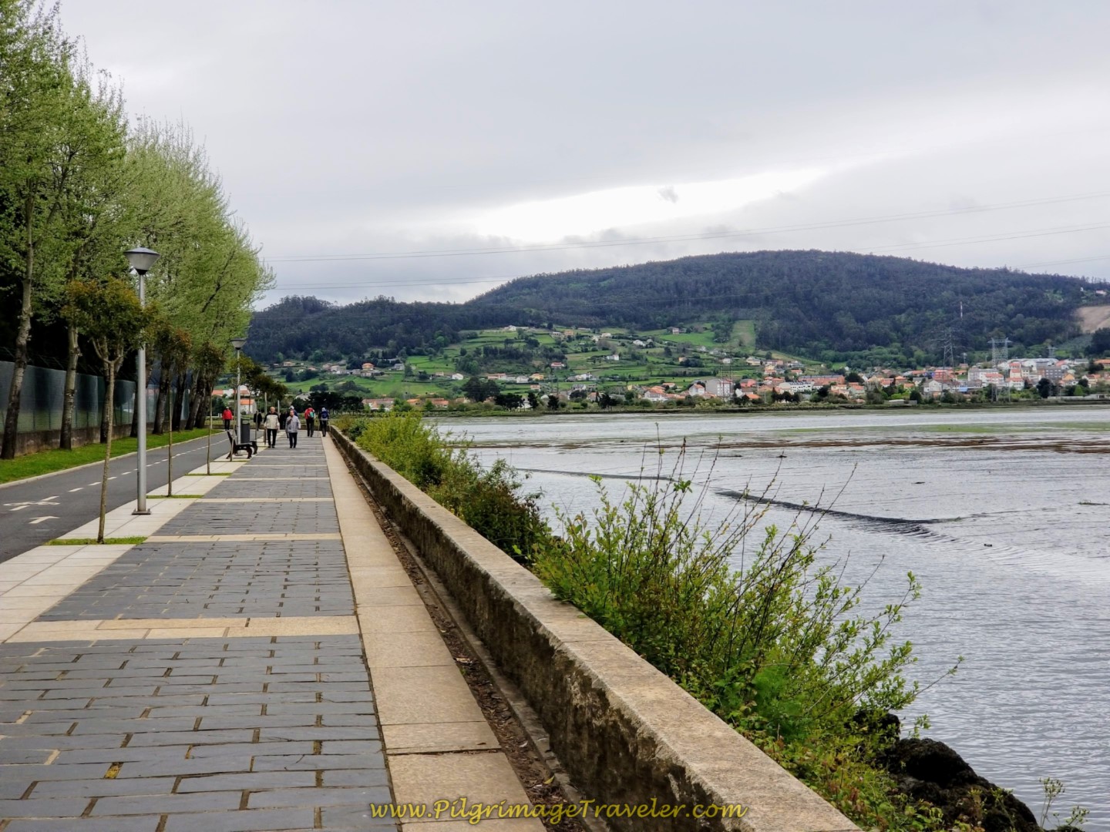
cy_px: 416
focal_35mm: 52
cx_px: 555
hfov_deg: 36.8
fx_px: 1667
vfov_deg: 28.0
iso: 25
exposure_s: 1/477
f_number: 2.4
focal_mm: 6
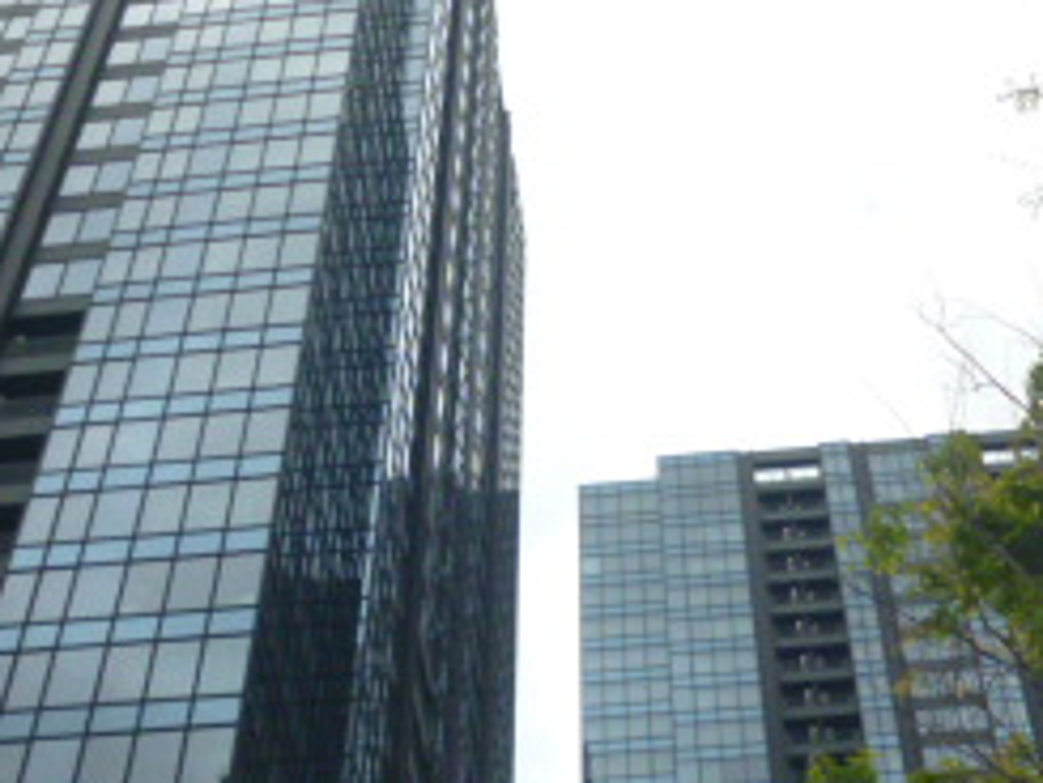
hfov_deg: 26.7
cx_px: 507
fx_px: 2201
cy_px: 570
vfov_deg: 20.1
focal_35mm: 73
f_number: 9
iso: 400
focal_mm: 5
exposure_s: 1/500
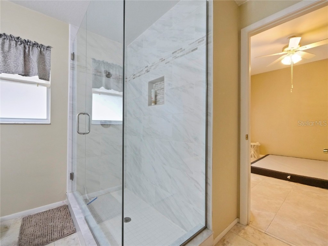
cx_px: 164
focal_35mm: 14
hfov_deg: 102.1
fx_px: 133
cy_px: 123
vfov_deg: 85.7
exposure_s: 1/60
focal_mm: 7
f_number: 4
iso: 3200
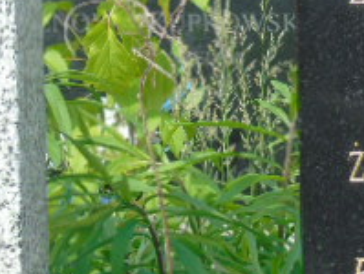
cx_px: 536
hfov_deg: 4.9
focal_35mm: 398
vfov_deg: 3.7
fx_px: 4193
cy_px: -38
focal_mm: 22
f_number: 4.6
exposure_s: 1/200
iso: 80
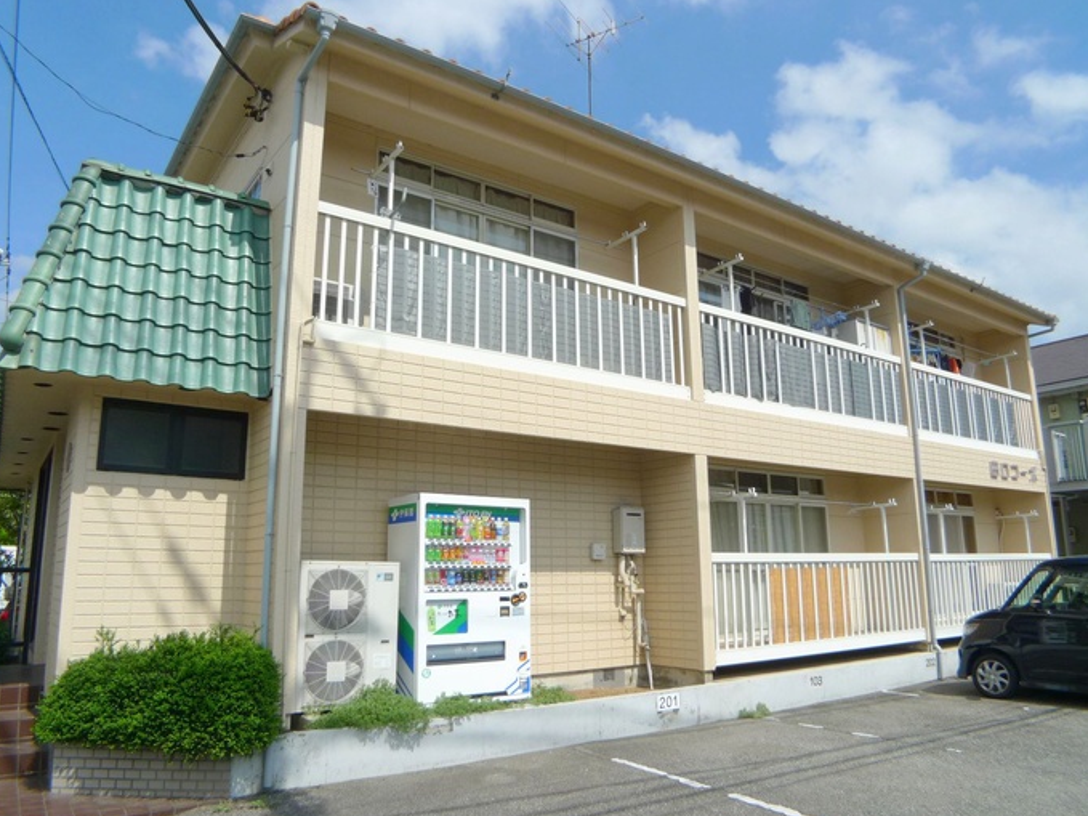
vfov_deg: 42.9
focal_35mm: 33
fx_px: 1037
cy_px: 414
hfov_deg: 55.4
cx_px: 540
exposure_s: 1/1000
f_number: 5
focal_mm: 6.8
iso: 80
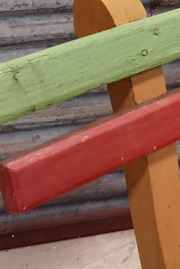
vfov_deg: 19.7
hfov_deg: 12.6
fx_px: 772
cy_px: 75
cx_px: 274
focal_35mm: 103
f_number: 1.9
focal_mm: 6.71
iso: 640
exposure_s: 1/33.3
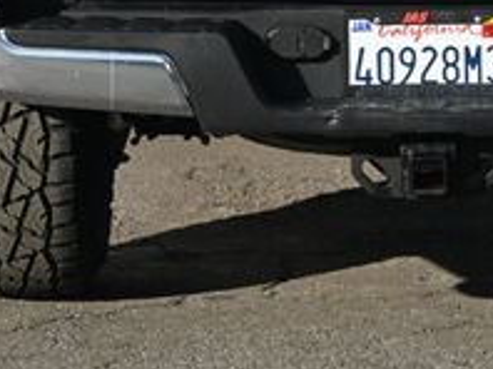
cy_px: -157
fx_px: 3314
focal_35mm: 233
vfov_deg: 6.3
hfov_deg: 8.5
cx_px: 423
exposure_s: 1/250
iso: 160
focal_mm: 50
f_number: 6.3
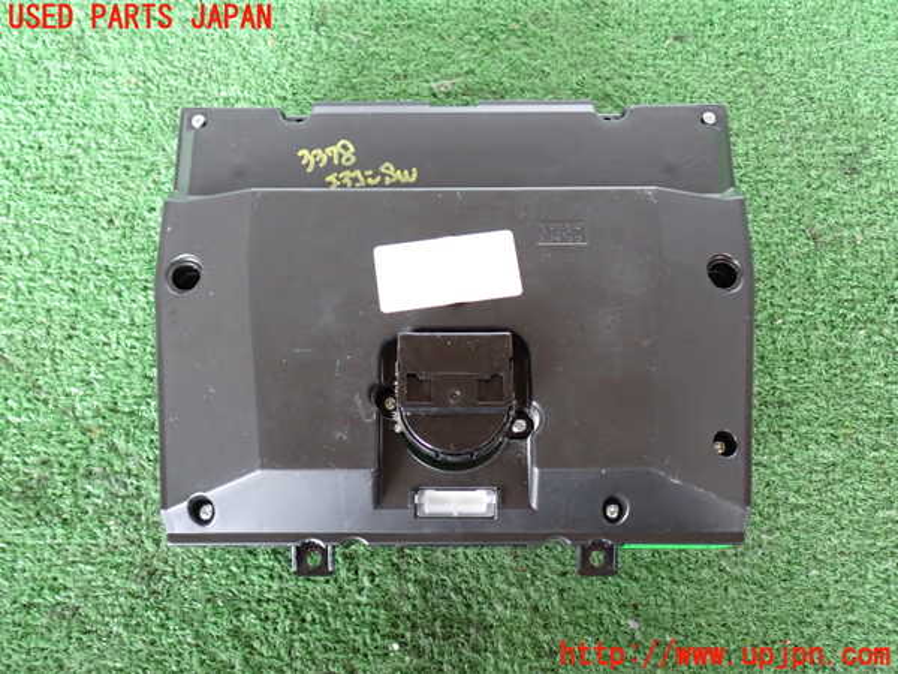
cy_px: 337
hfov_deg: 56.8
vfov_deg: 44.2
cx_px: 449
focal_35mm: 32
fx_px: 830
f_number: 2.4
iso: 800
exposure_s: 1/30
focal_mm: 5.79
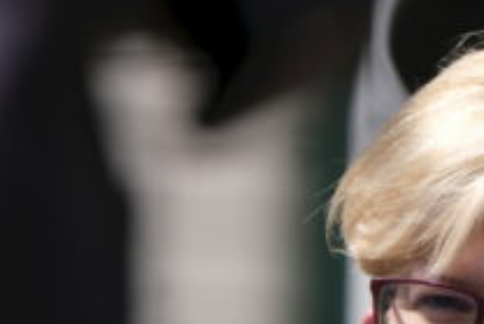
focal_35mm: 1439
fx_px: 19359
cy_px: 276
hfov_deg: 1.4
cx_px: 461
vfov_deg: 1.0
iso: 160
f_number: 5.6
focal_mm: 400
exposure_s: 1/500
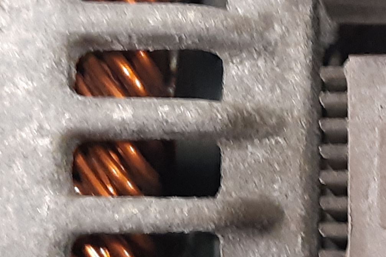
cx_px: 356
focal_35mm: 55
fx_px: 590
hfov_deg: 34.0
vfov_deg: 24.3
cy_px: 196
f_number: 1.7
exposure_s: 1/25
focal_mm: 3.93
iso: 250
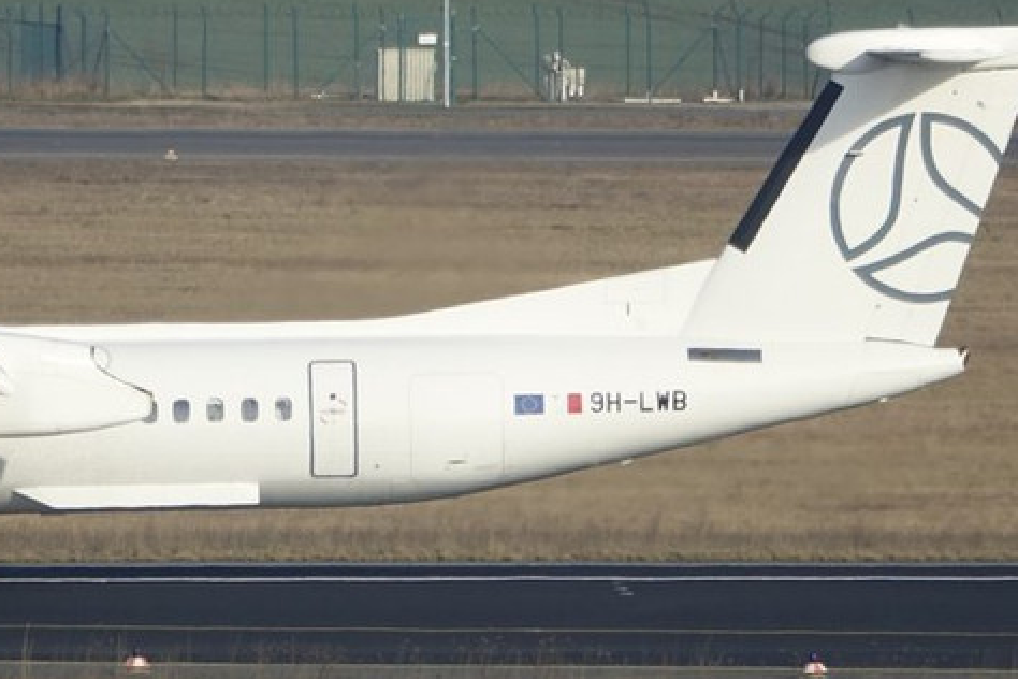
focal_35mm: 1519
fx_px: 42951
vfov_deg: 0.9
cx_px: 5
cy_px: 254
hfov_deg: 1.4
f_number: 4
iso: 160
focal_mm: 220
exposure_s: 1/1000
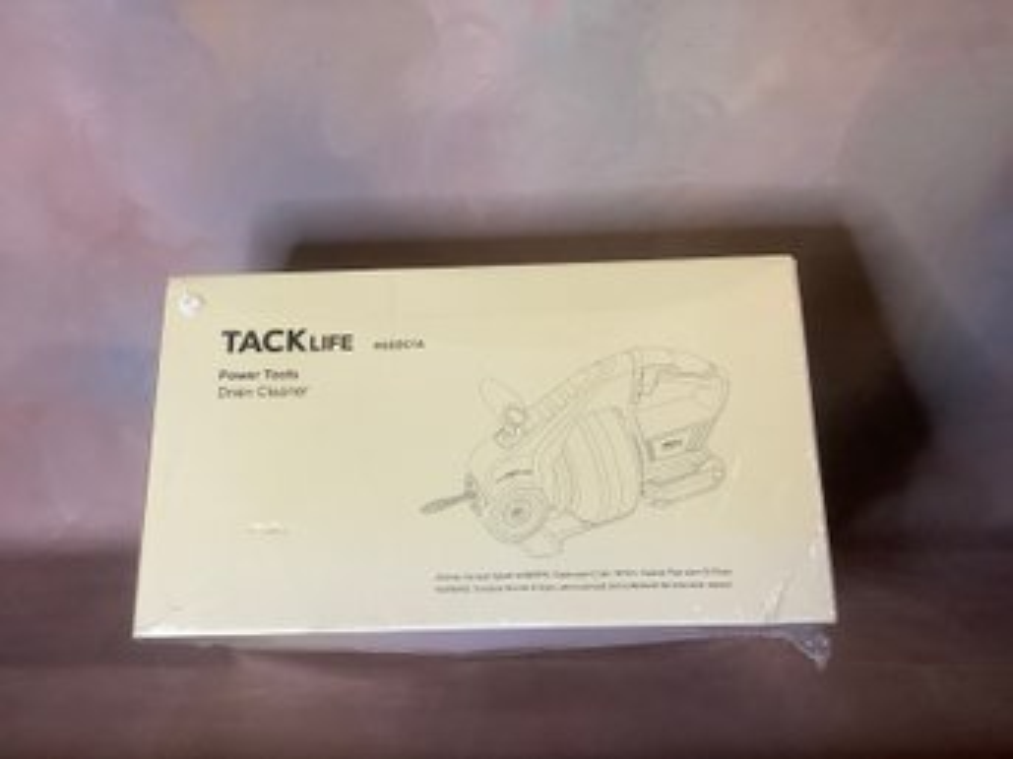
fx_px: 907
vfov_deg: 45.4
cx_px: 506
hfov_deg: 58.4
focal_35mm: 31
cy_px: 380
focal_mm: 3.3
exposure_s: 1/60
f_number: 2.4
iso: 125
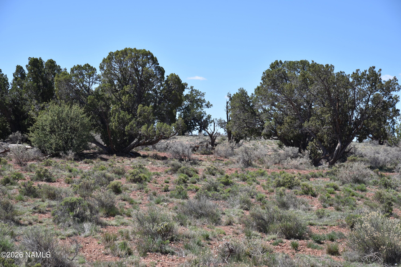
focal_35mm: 95
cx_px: 200
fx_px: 1058
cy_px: 134
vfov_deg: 14.4
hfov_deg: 21.5
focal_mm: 95
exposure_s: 1/320
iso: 200
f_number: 9
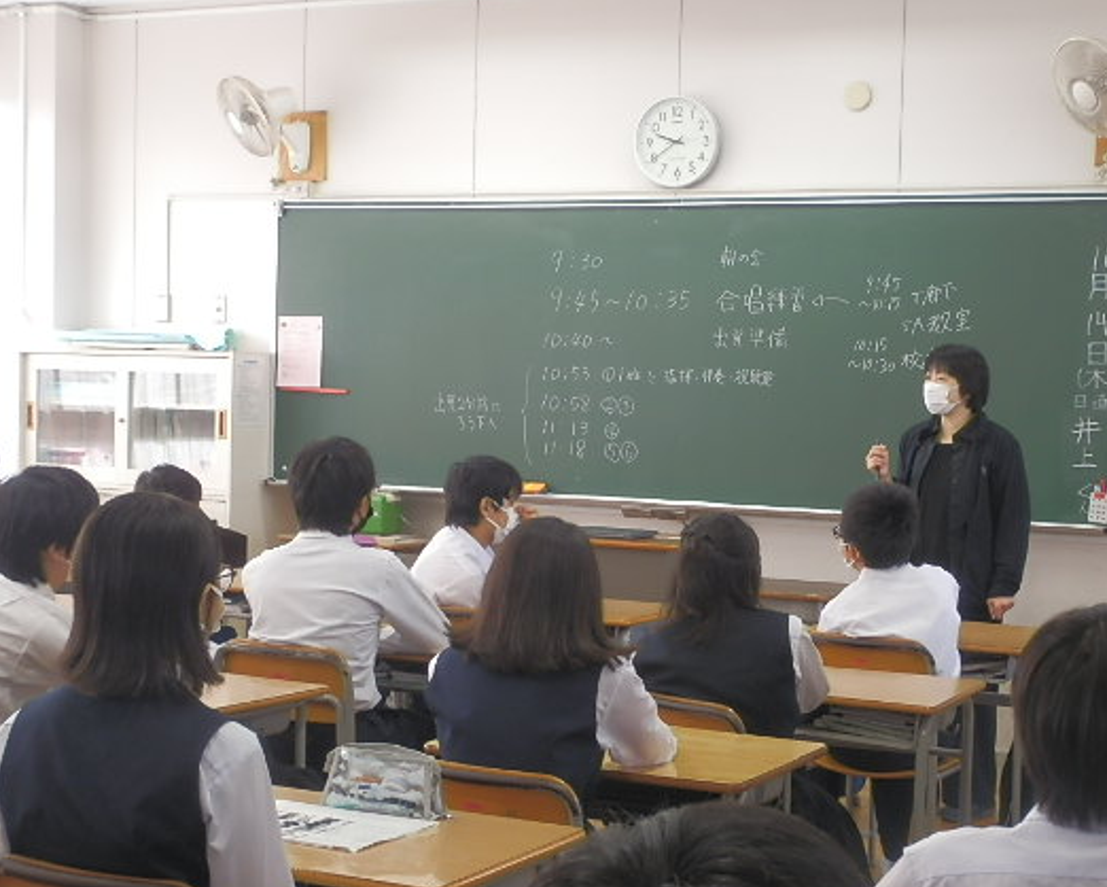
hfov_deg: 30.8
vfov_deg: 25.0
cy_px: 503
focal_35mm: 61
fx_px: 1999
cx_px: 674
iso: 200
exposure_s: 1/40
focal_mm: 9.2
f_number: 4.3
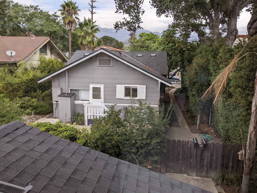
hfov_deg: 65.3
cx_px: 128
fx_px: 200
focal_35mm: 27
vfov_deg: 51.4
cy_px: 96
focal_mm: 4.44
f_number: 1.8
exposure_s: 1/1565
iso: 59
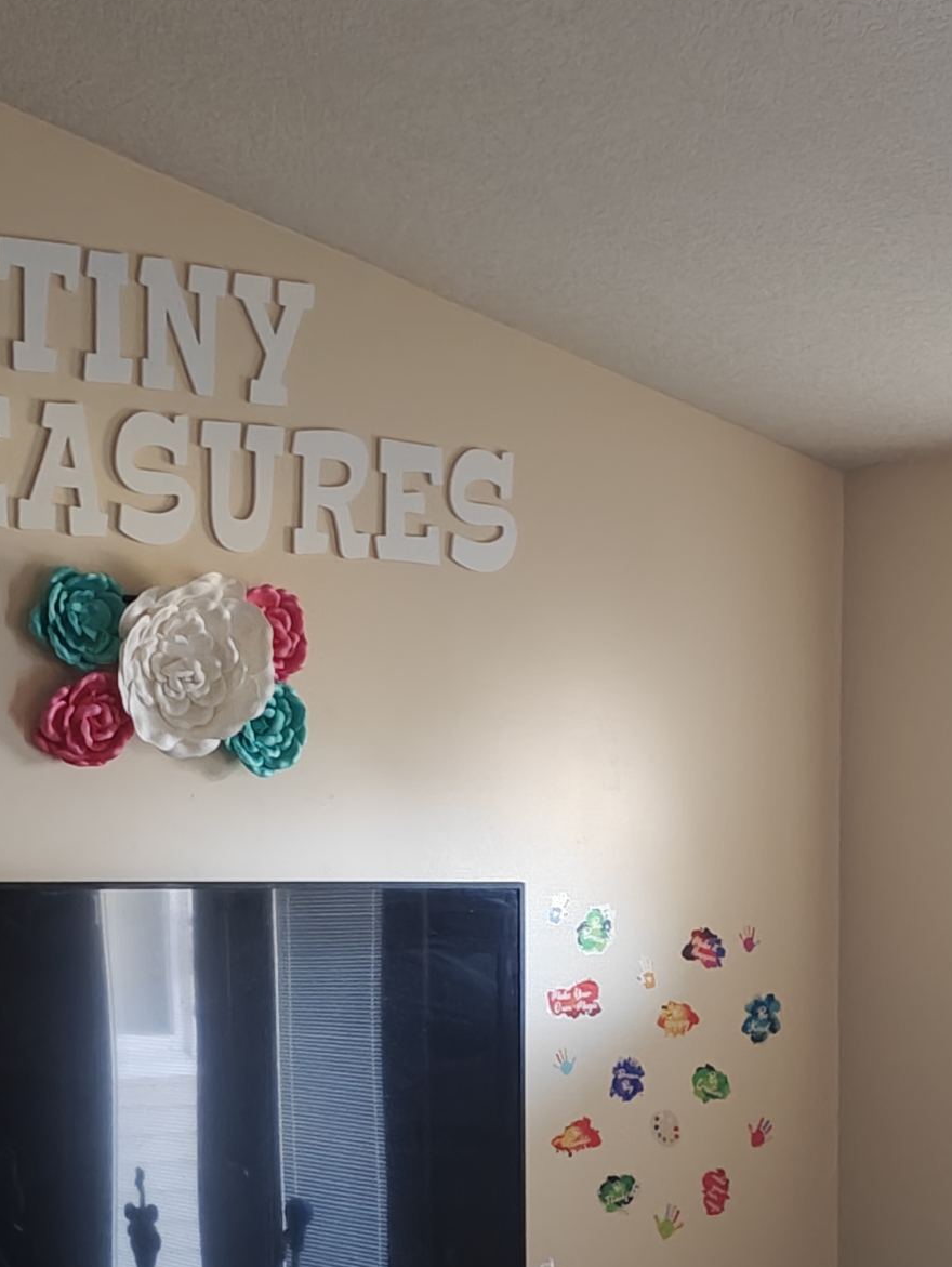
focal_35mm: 82
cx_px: 412
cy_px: 901
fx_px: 3003
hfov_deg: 18.0
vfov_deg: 23.6
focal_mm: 6.06
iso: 640
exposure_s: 1/50
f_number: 1.7
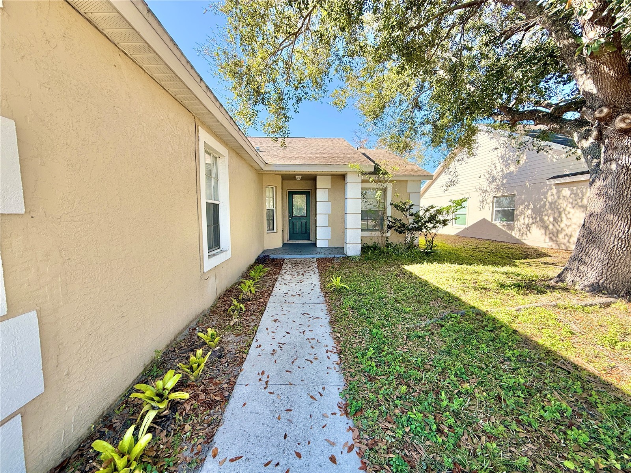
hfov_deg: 102.1
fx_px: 255
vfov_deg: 85.7
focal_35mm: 14
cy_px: 236
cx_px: 316
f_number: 2.2
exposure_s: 1/328
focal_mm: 2.22
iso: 64
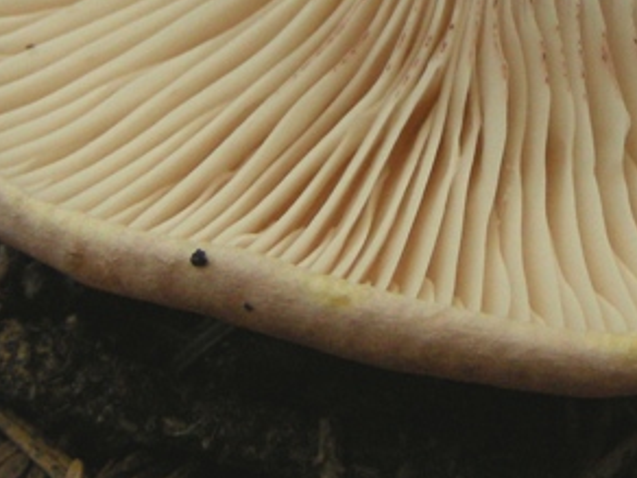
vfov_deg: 13.9
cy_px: -39
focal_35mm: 104
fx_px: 1914
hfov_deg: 18.7
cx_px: 537
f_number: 3.5
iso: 200
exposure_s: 1/25.2
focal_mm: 6.3
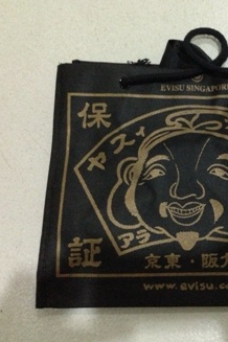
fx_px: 446
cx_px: 221
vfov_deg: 41.9
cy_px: 173
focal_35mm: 47
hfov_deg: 27.2
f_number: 2.4
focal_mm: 4.13
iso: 800
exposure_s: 1/15
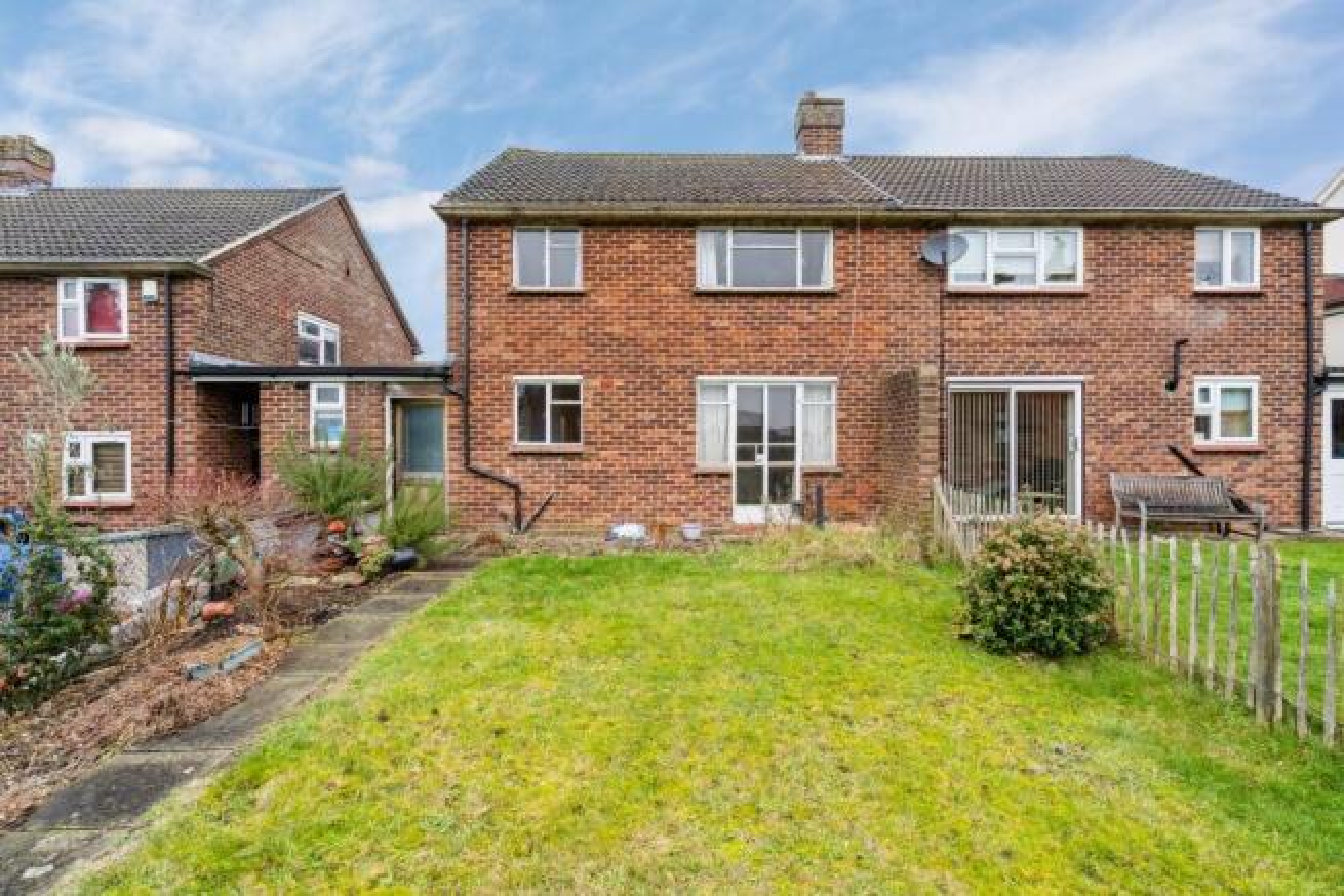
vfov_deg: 73.8
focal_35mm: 16
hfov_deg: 96.7
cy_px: 448
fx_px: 597
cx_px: 672
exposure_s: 1/160
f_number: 8
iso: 500
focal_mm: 16
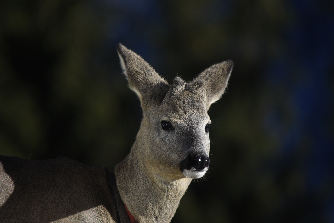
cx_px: 167
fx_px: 4175
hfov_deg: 4.6
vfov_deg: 3.1
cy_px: 112
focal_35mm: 450
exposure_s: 1/400
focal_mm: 300
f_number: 5.6
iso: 100
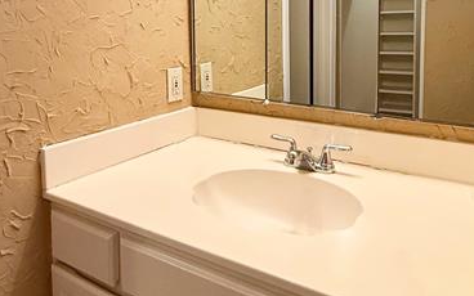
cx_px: 263
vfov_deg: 38.8
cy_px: 51
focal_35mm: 31
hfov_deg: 61.1
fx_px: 400
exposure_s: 1/120
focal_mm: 2.22
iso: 200
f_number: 2.2
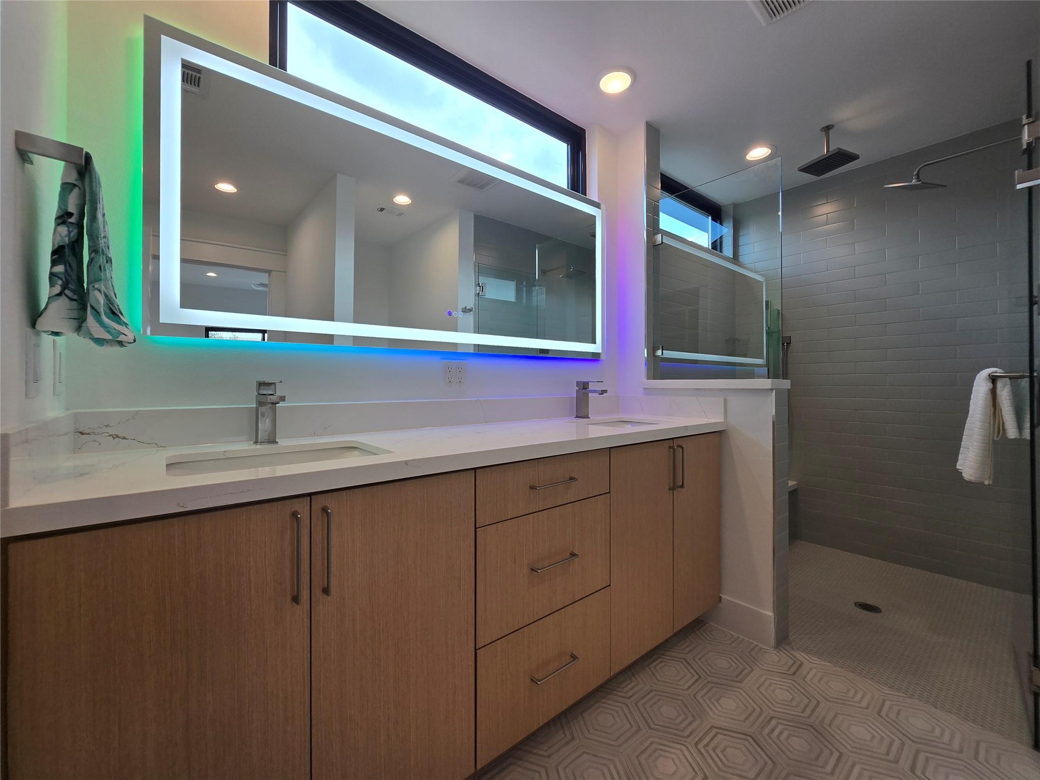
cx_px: 520
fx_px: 391
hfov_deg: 106.2
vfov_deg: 89.9
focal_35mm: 13
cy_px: 390
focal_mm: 2.2
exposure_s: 1/176
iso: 50
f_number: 2.2
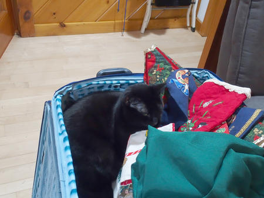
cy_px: 99
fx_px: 290
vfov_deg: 37.8
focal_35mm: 38
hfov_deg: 49.0
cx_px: 132
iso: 800
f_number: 2.8
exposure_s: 1/15
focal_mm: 8.1
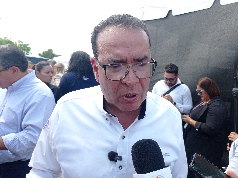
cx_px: 119
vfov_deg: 49.7
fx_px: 192
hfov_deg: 63.5
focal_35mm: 28
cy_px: 89
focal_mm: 4.7
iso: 100
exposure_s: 1/652
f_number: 1.79
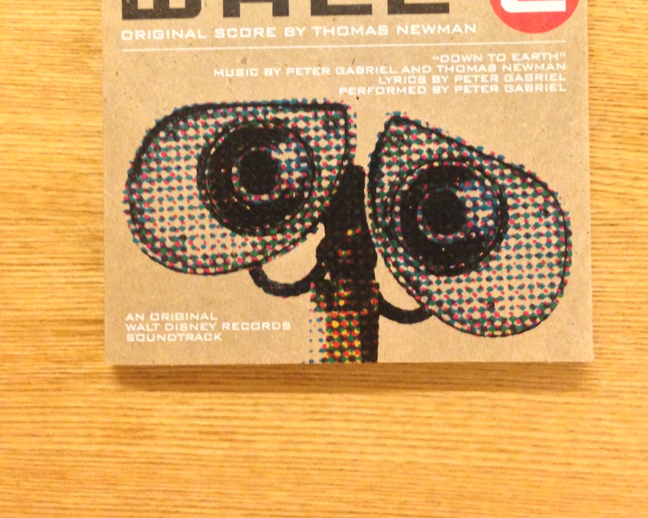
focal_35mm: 48
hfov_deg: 38.8
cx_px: 338
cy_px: 147
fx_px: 920
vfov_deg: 31.0
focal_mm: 4.13
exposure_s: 1/17
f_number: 2.4
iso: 400
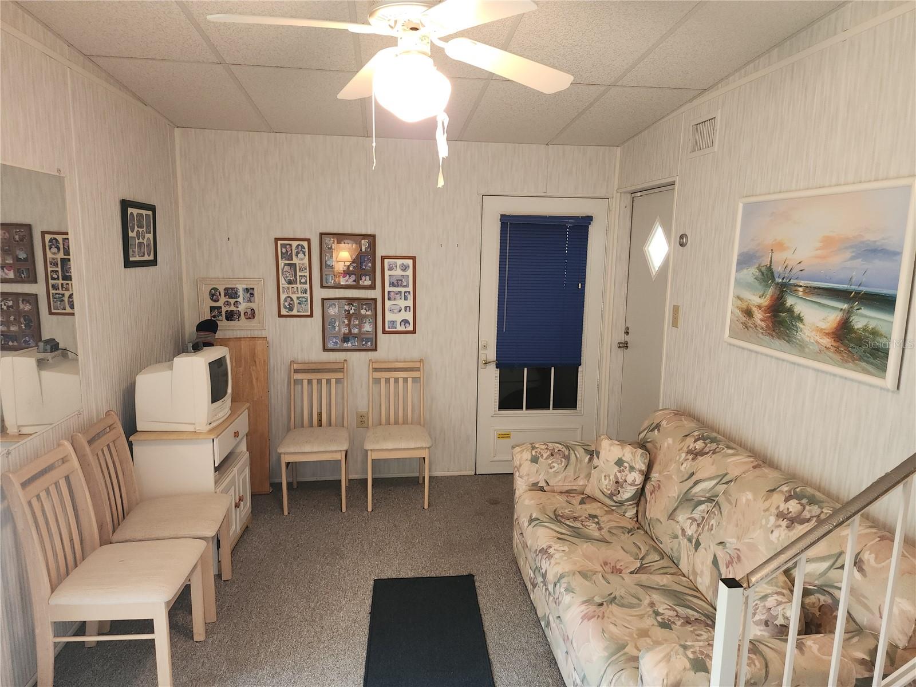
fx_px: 609
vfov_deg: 58.9
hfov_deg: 73.9
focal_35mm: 23
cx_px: 458
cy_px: 344
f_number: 1.8
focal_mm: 6.4
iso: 100
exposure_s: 1/40
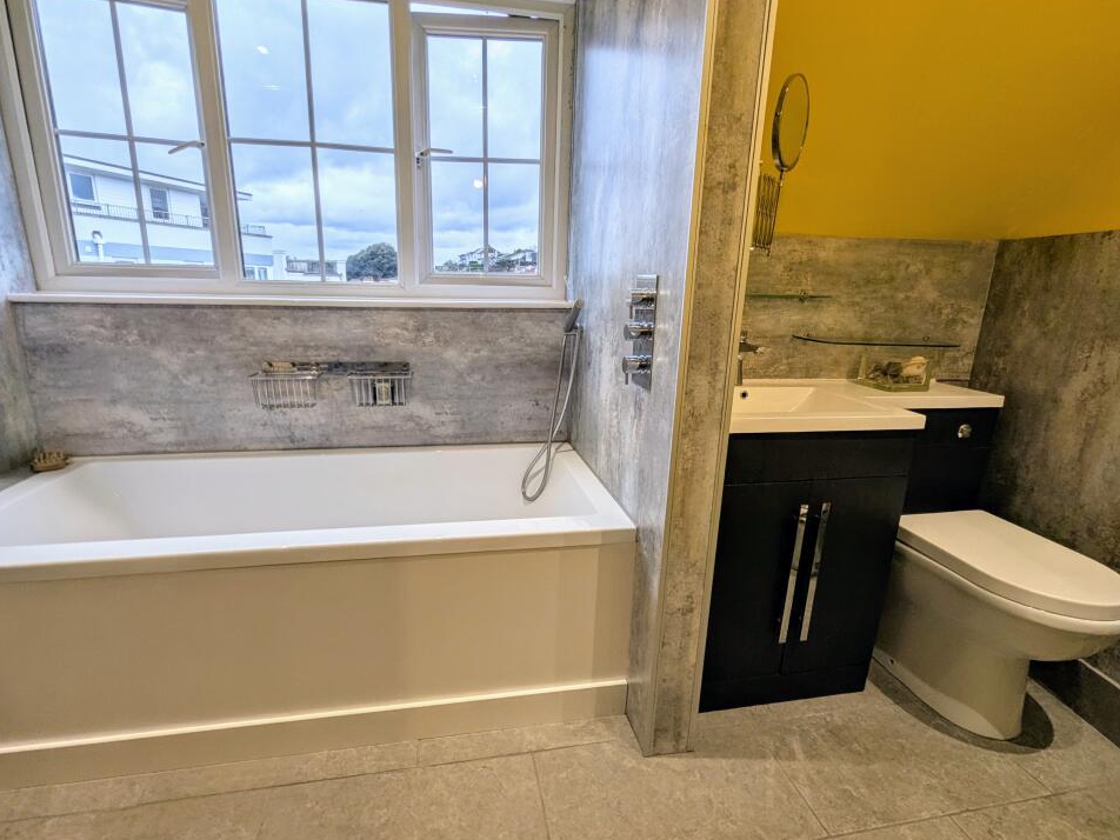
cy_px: 404
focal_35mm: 14
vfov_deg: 85.6
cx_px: 535
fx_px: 453
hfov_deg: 102.0
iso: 40
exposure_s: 1/100
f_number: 2.2
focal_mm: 1.95
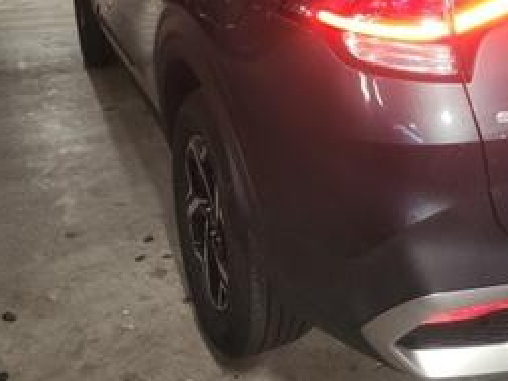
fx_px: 675
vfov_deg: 30.5
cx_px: 466
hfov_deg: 38.2
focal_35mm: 46
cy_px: 56
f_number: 1.8
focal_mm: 6.4
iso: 457
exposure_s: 1/13.4
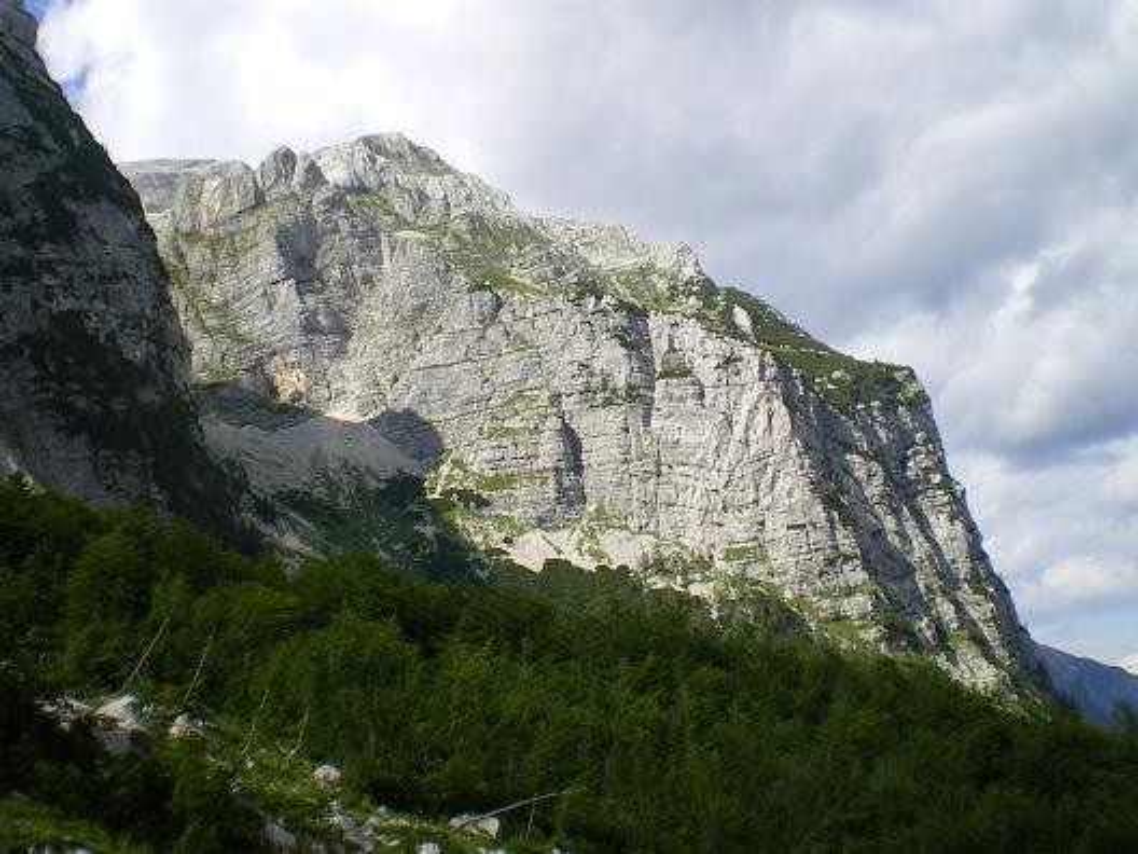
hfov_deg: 49.0
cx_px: 569
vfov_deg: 37.7
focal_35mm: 38
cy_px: 427
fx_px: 1249
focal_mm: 6.3
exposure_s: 1/250
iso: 64
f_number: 4.6
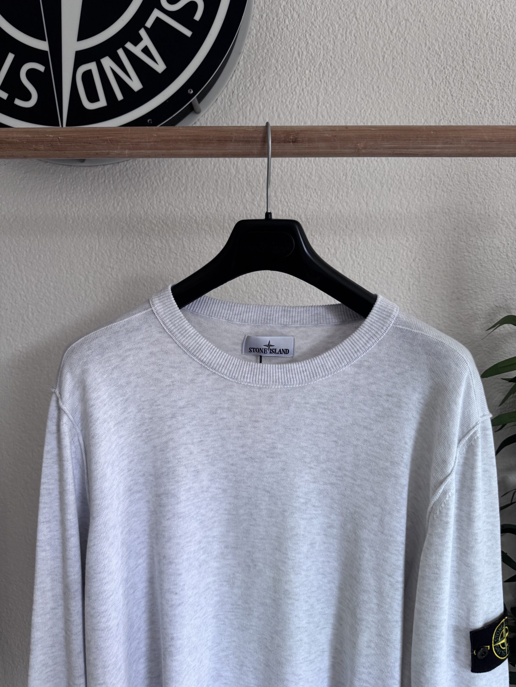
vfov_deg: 71.6
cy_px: 344
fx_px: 477
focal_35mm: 24
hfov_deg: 56.8
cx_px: 258
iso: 250
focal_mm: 6.76
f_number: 1.78
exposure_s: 1/60
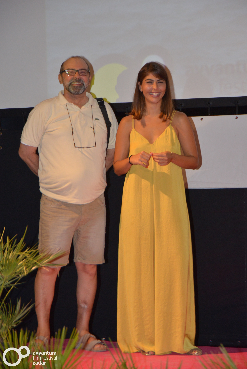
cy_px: 184
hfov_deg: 11.4
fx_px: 1234
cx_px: 124
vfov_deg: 17.1
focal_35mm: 120
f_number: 6.3
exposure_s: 1/80
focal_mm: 120
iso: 2000
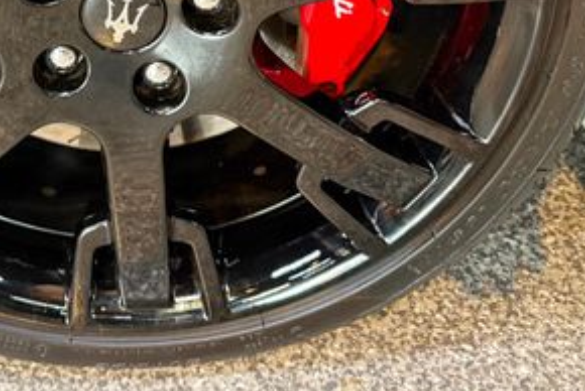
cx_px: 127
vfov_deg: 22.7
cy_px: -75
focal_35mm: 55
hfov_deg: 35.2
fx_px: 895
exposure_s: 1/60
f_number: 1.78
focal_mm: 6.76
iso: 500
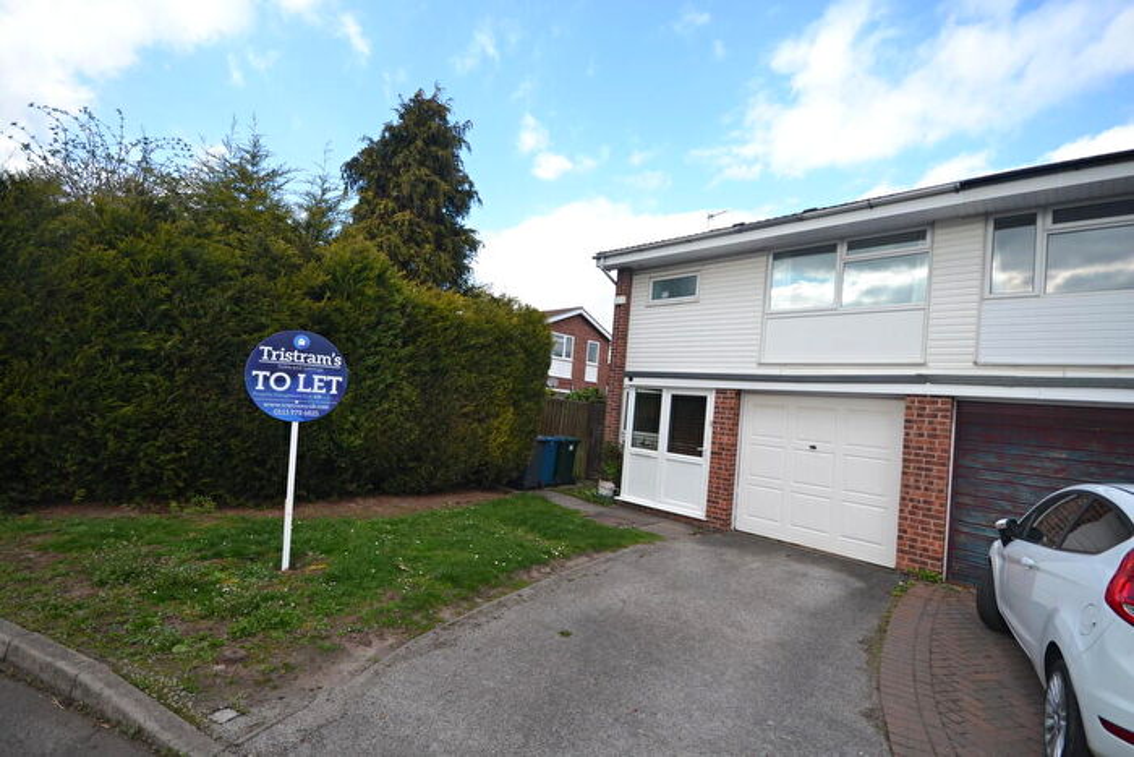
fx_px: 473
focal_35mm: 15
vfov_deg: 77.4
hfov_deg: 100.4
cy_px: 378
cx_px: 567
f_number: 6.3
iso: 100
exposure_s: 1/160
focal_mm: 10
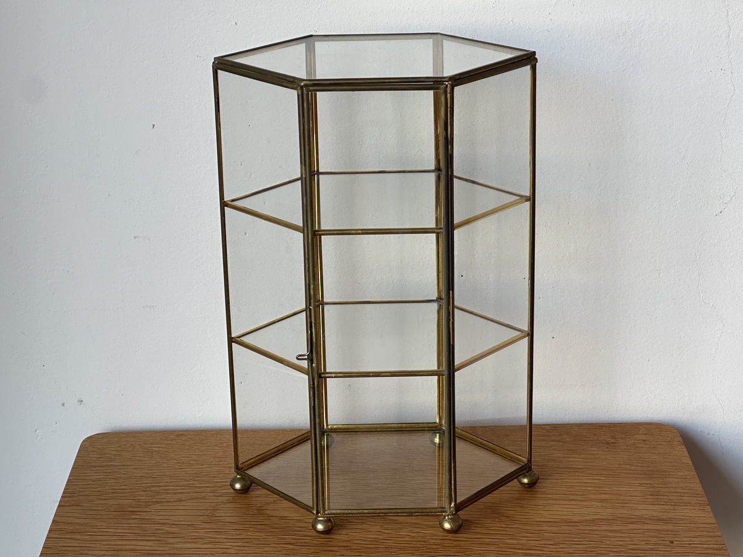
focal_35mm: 77
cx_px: 372
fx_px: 1653
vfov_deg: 19.1
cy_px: 278
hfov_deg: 25.3
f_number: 2.8
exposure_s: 1/120
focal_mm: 9
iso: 125
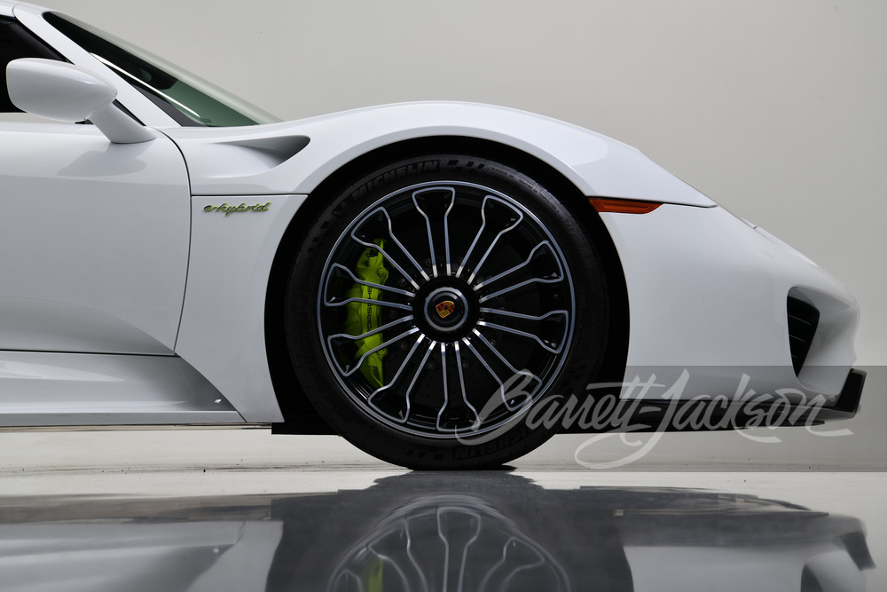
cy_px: 296
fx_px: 1676
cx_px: 444
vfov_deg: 20.0
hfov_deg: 29.7
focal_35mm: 68
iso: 160
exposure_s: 1/250
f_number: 8
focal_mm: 68
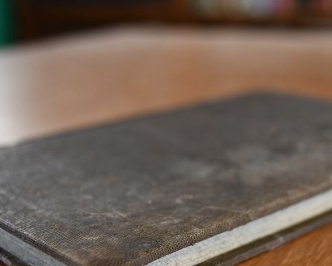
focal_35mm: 72
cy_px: 182
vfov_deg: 21.2
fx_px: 707
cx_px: 195
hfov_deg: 26.4
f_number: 4
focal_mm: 28
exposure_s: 1/125
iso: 1100
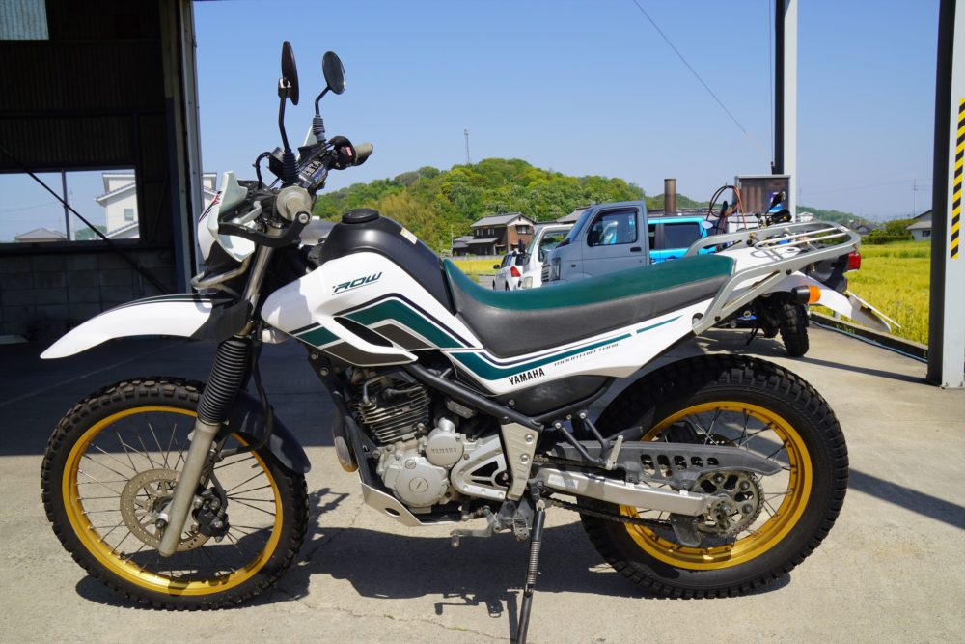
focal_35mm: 28
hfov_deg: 64.5
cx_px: 482
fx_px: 764
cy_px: 322
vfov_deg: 45.7
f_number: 10
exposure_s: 1/160
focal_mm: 19
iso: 100
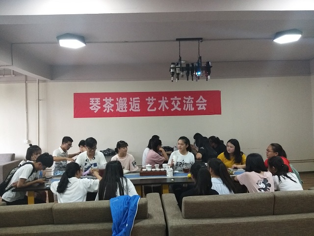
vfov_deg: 53.1
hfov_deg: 67.3
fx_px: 236
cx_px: 157
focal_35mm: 26
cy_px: 118
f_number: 2
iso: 400
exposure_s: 1/25
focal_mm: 3.88
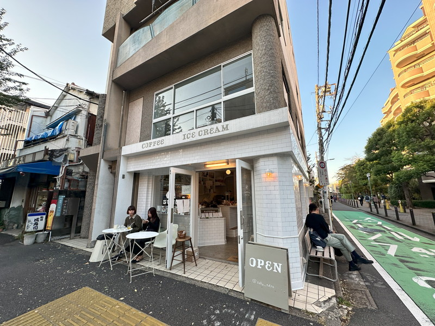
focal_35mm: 14
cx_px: 218
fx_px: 176
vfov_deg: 85.7
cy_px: 163
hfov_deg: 102.1
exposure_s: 1/141
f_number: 2.2
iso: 40
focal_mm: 2.22
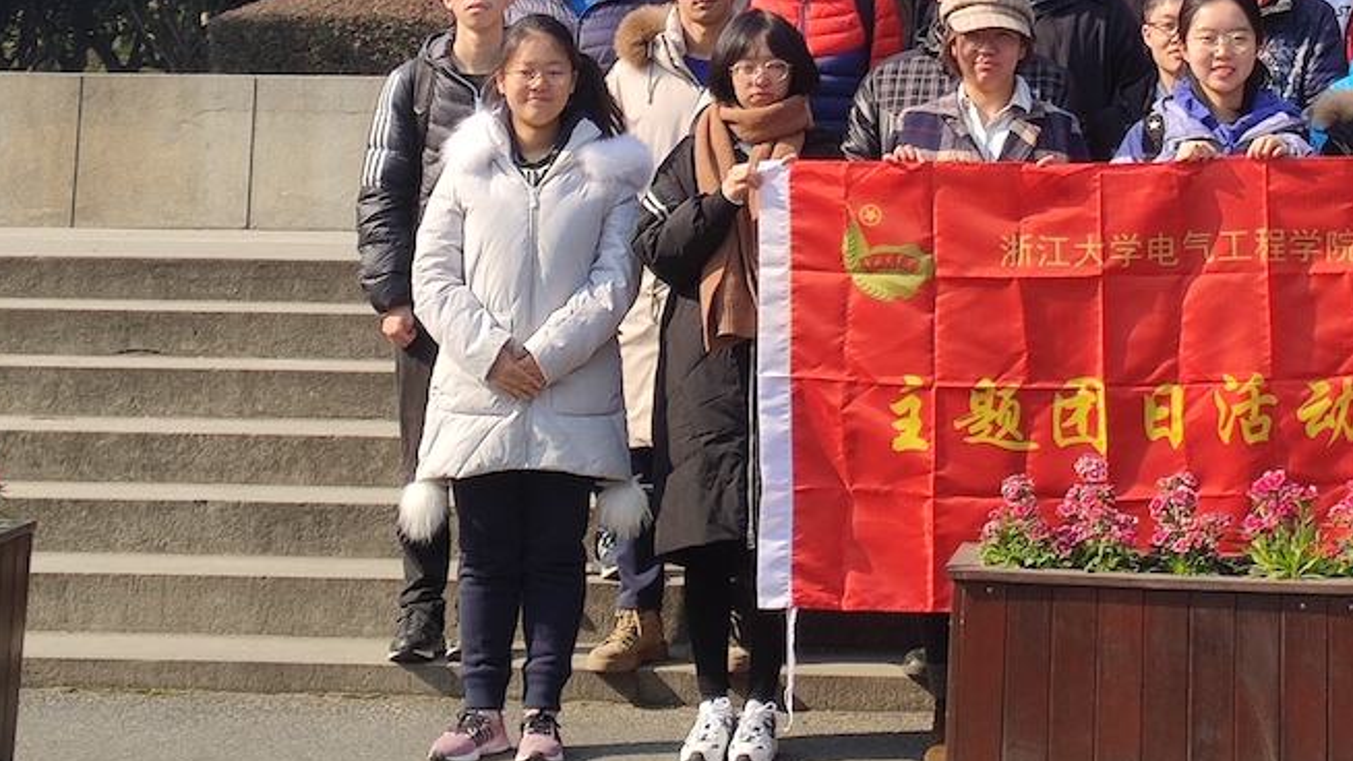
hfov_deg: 24.8
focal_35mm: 85
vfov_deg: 13.5
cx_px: 980
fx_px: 3050
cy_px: -313
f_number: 1.75
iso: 112
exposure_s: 1/1151
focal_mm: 4.75
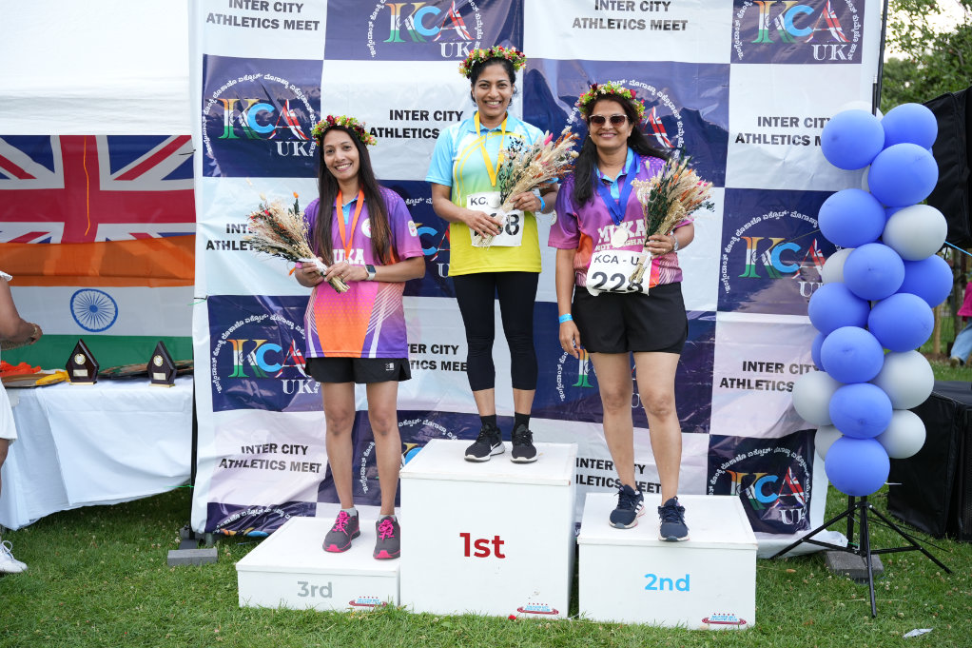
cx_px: 486
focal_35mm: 36
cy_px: 324
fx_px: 983
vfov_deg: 36.5
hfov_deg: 52.6
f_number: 2.8
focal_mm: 36.4
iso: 250
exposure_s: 1/250
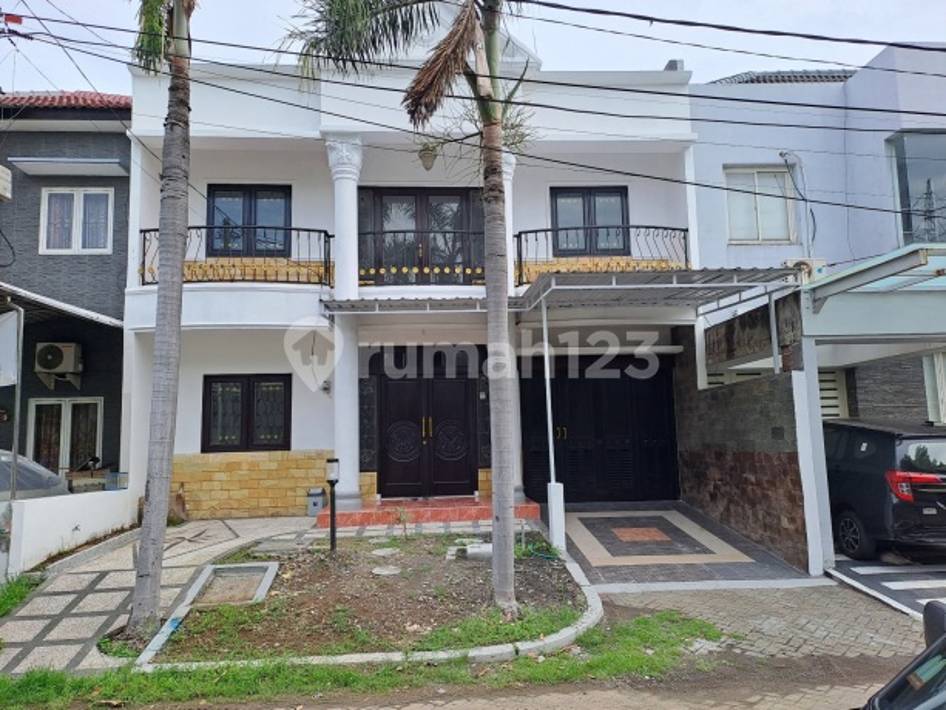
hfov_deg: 69.4
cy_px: 355
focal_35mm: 25
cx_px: 473
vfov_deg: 54.9
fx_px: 683
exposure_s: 1/1111
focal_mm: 4.65
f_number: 1.8
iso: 32
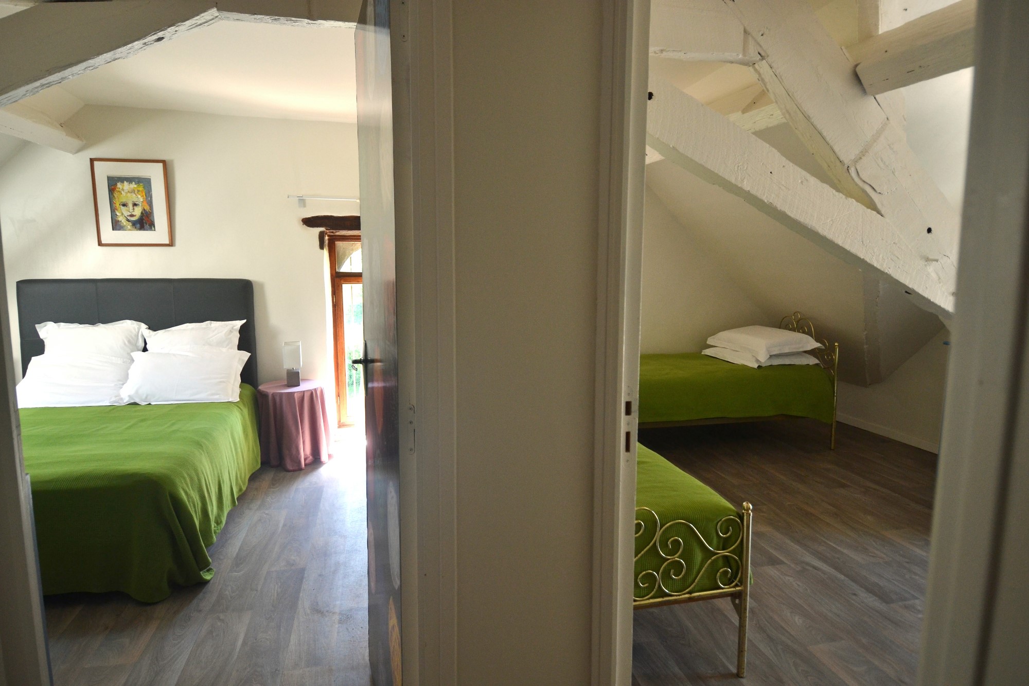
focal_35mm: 21
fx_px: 600
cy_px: 343
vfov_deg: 59.5
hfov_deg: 81.2
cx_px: 514
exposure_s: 1/100
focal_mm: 14
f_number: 4.5
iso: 400
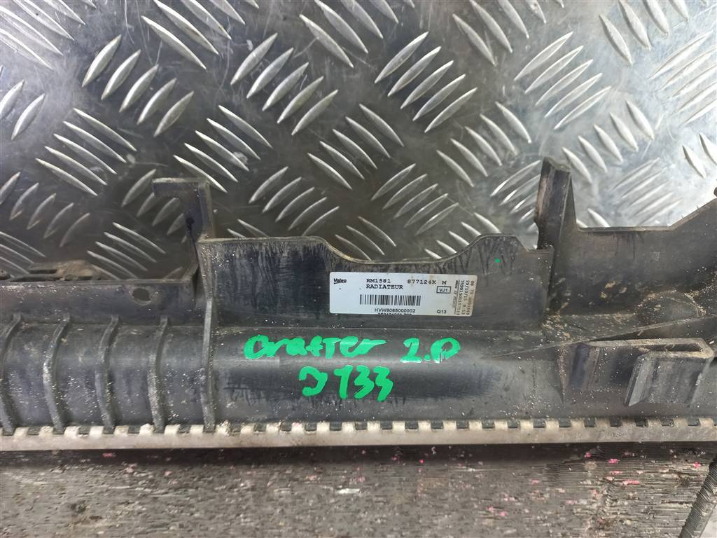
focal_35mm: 25
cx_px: 358
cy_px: 269
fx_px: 518
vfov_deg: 54.9
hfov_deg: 69.4
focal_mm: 4.6
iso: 125
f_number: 1.8
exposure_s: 1/50
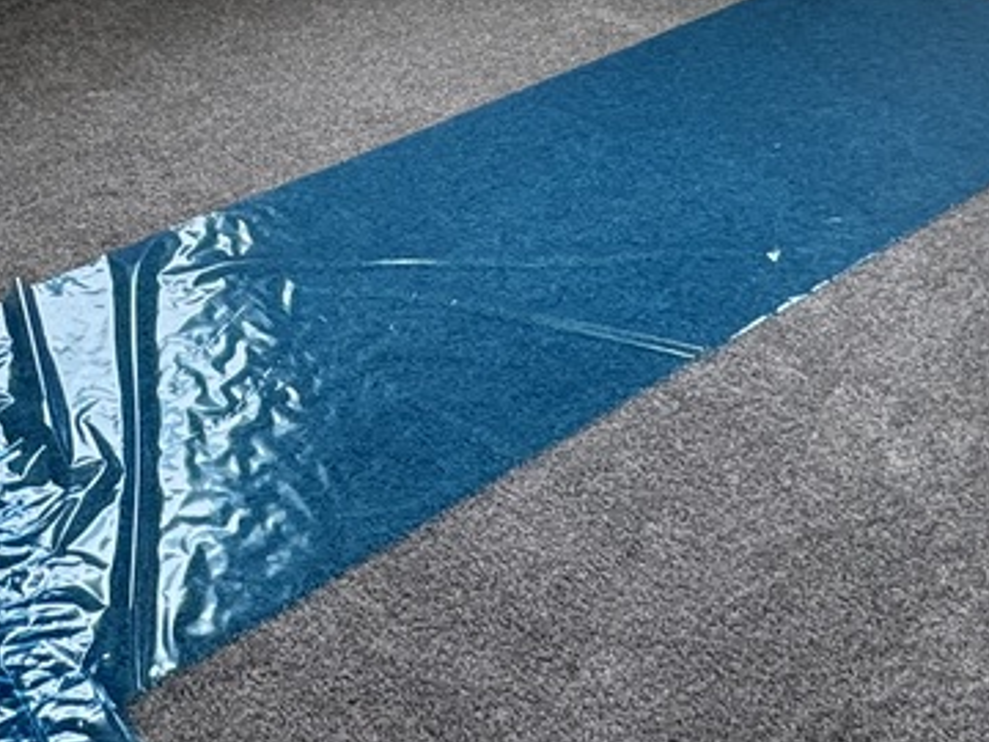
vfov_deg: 22.1
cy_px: -335
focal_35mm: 56
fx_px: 1600
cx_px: 302
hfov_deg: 33.9
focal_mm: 2.22
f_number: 2.2
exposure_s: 1/99
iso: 64
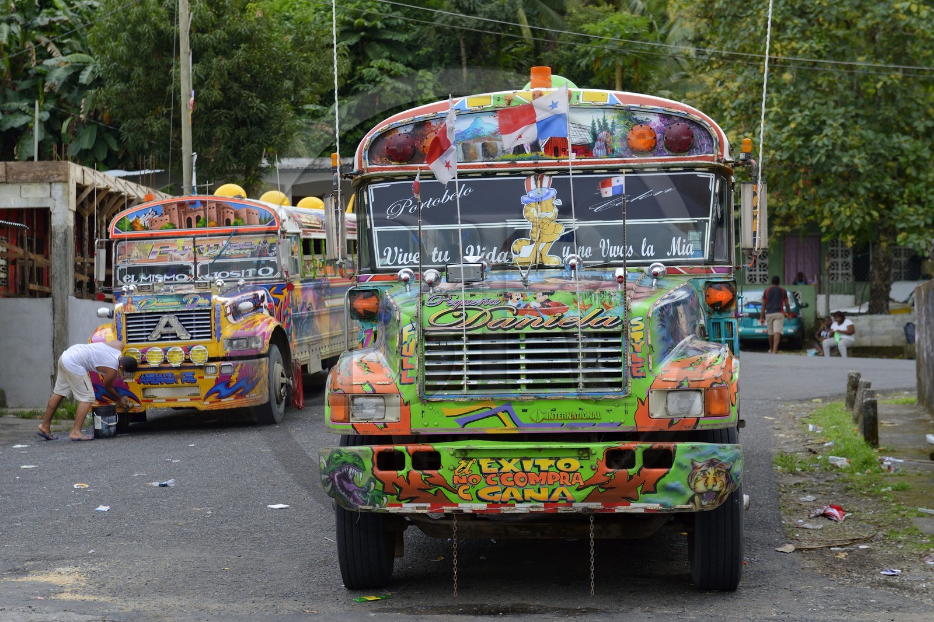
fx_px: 1816
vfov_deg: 19.4
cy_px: 311
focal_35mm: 70
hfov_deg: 28.8
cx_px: 467
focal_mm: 70
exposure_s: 1/200
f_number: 6.3
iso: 400
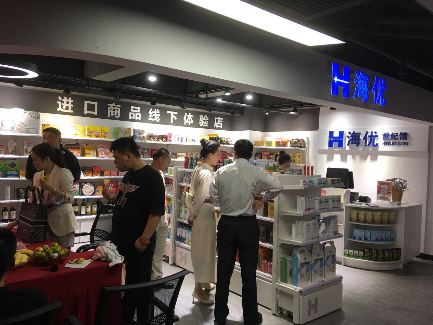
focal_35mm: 29
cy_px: 162
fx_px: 363
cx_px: 216
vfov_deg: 48.2
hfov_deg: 61.7
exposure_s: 1/33
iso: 32
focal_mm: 4.15
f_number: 2.2
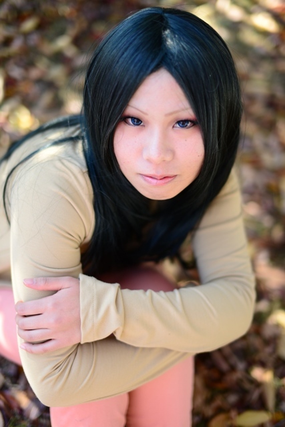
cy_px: 214
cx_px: 142
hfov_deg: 27.0
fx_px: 593
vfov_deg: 39.6
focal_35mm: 50
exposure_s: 1/800
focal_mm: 50
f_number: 1.4
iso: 100
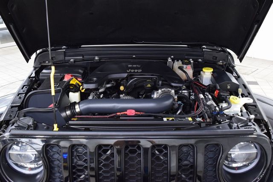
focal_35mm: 36
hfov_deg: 53.1
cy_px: 91
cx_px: 136
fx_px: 273
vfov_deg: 36.9
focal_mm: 24
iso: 1600
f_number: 5.6
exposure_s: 1/15
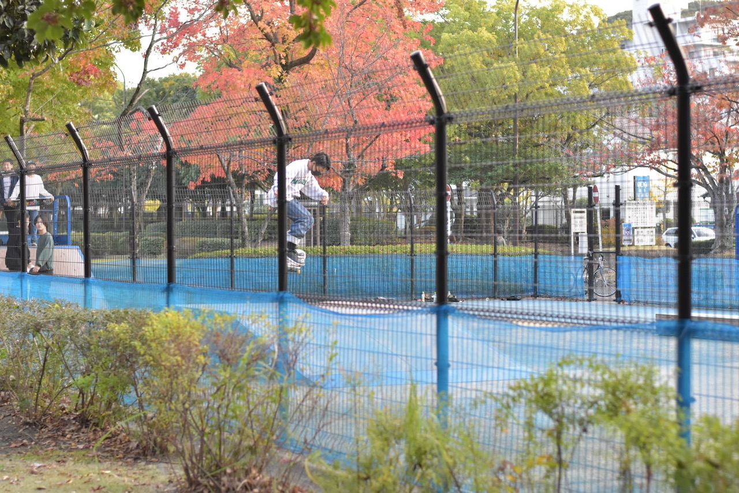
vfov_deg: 18.2
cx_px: 370
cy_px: 246
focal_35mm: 75
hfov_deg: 27.0
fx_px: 1540
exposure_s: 1/640
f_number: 2.8
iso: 1600
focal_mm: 50
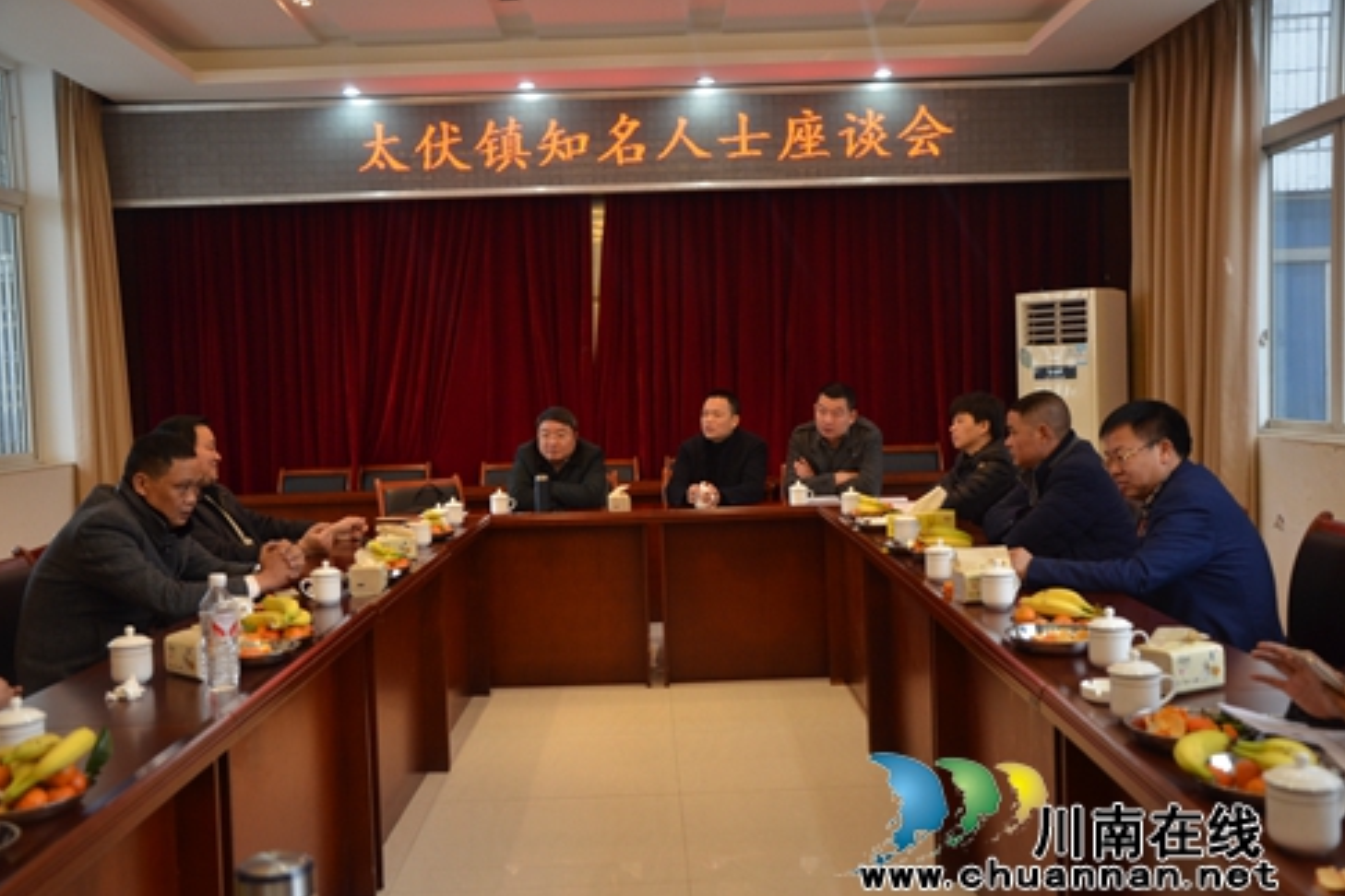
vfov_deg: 34.6
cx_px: 656
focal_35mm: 39
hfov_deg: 50.1
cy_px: 452
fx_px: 1439
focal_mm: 25
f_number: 4
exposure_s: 1/60
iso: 720
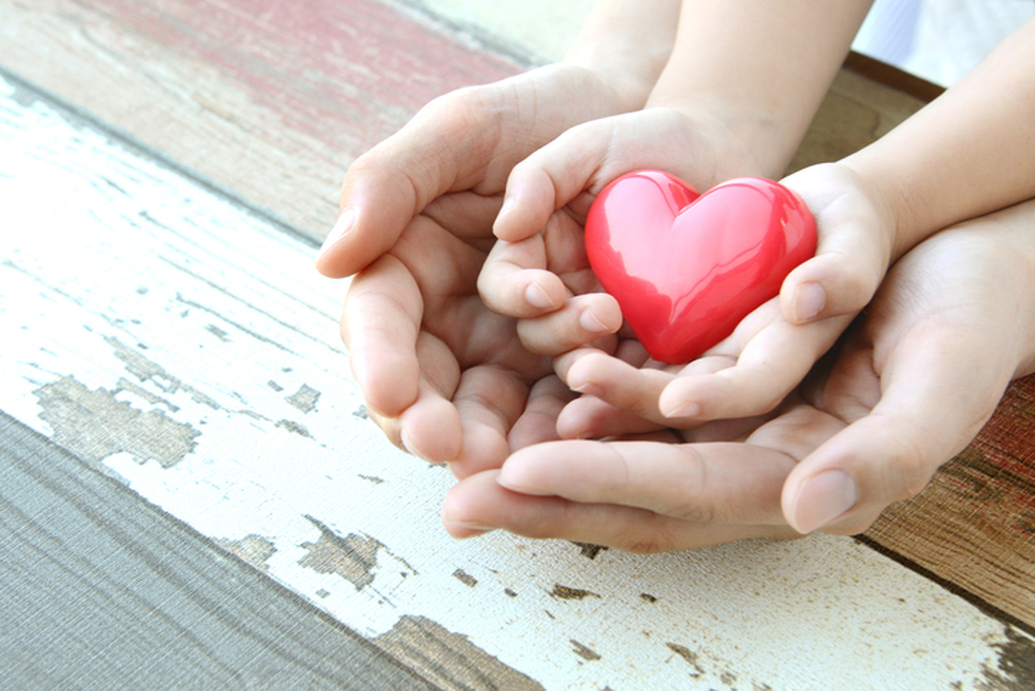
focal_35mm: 78
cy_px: 346
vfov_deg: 17.5
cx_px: 518
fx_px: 2243
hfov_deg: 26.0
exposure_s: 1/100
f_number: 8
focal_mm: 78
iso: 640
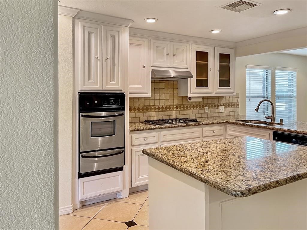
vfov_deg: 53.1
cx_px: 154
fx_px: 231
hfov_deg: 67.3
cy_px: 115
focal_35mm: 26
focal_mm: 4.2
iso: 80
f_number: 1.6
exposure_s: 1/60
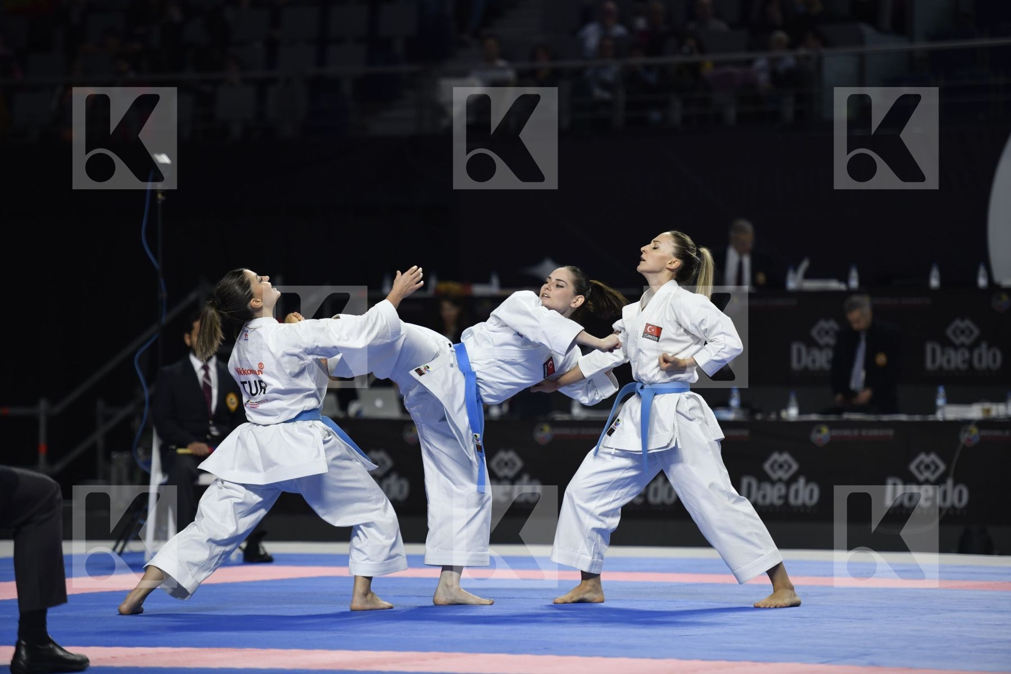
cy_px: 337
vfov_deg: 7.8
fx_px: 4914
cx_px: 506
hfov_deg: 11.7
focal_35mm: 175
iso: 800
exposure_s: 1/800
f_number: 2.8
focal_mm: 175
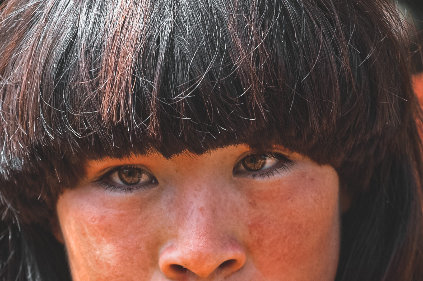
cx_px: 148
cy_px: 189
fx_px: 3519
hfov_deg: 6.9
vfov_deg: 4.6
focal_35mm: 300
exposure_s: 1/125
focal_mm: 125
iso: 400
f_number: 8
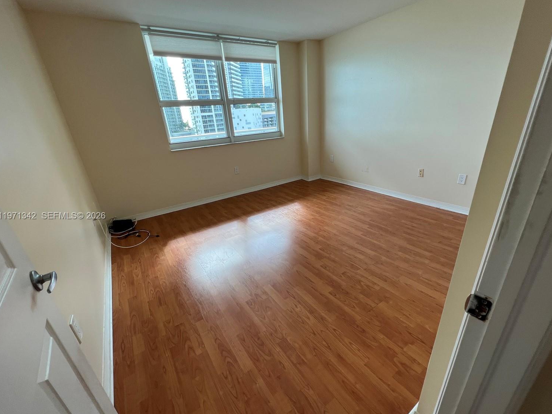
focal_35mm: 14
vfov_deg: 85.6
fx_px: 223
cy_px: 216
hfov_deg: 102.0
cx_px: 287
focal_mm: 1.57
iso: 32
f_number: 1.8
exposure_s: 1/128
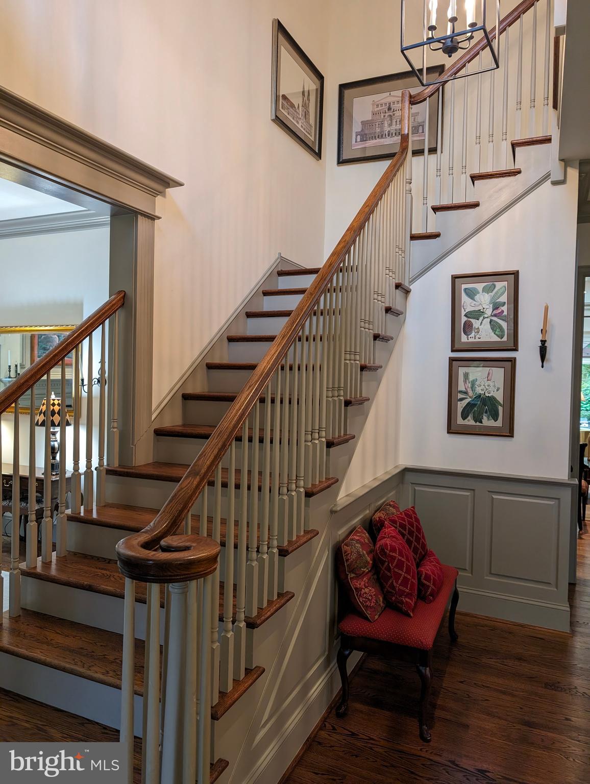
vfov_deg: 71.5
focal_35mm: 24
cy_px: 392
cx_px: 295
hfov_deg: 56.9
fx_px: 544
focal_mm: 6.9
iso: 189
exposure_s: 1/60
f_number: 1.68
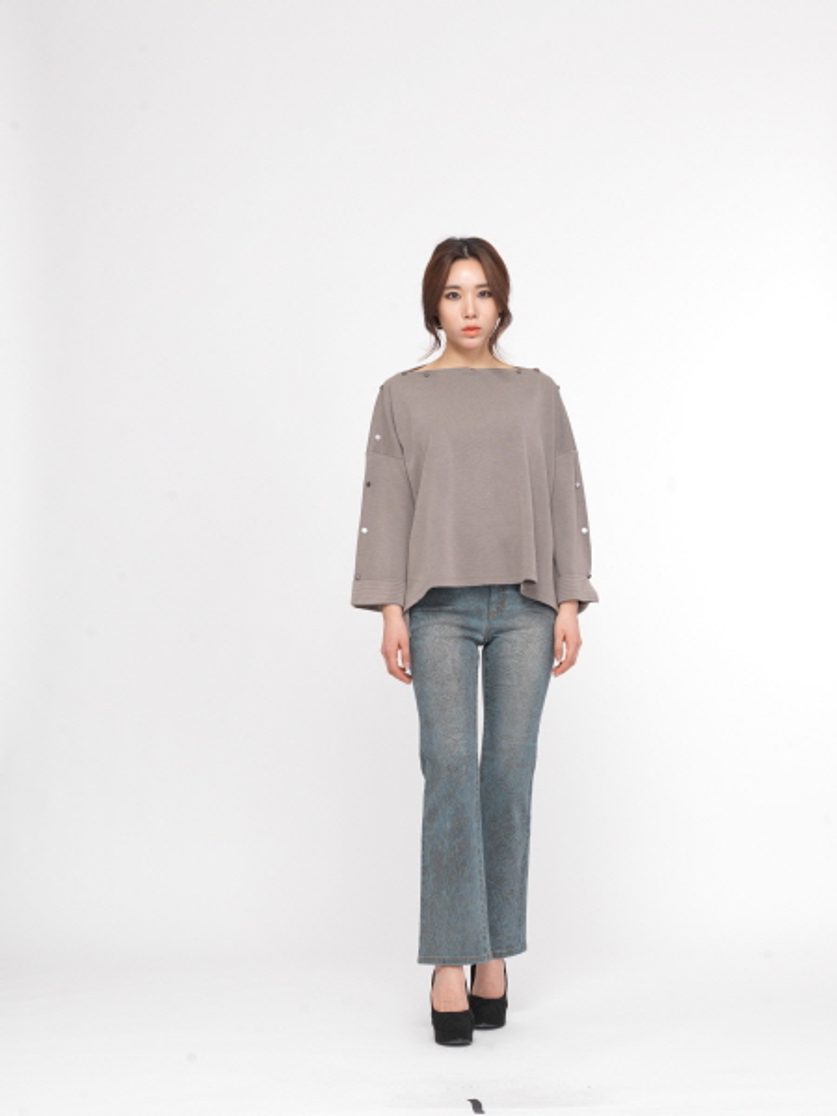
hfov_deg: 23.7
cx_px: 418
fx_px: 1999
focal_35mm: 62
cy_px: 558
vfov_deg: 31.2
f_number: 9
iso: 100
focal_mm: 80
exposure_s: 1/250
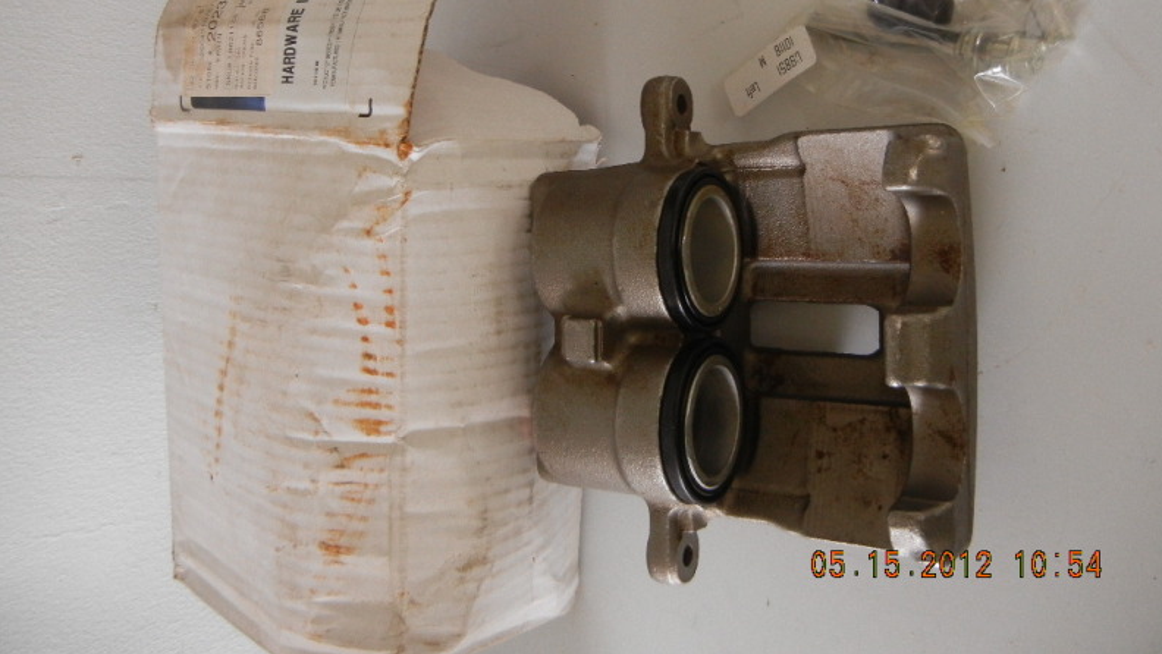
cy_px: 217
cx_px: 585
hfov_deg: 59.5
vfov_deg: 35.3
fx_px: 1017
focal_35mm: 33
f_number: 3.5
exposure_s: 1/30
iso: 358
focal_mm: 5.4
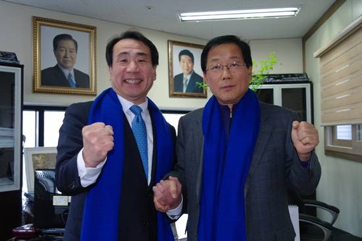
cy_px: 120
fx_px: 332
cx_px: 181
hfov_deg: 57.3
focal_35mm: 33
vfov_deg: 39.9
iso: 400
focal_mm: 22
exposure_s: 1/40
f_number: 4
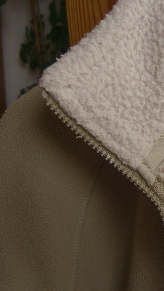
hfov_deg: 20.7
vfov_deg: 37.2
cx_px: 164
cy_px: 145
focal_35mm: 56
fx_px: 433
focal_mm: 7.9
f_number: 2.8
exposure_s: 1/80
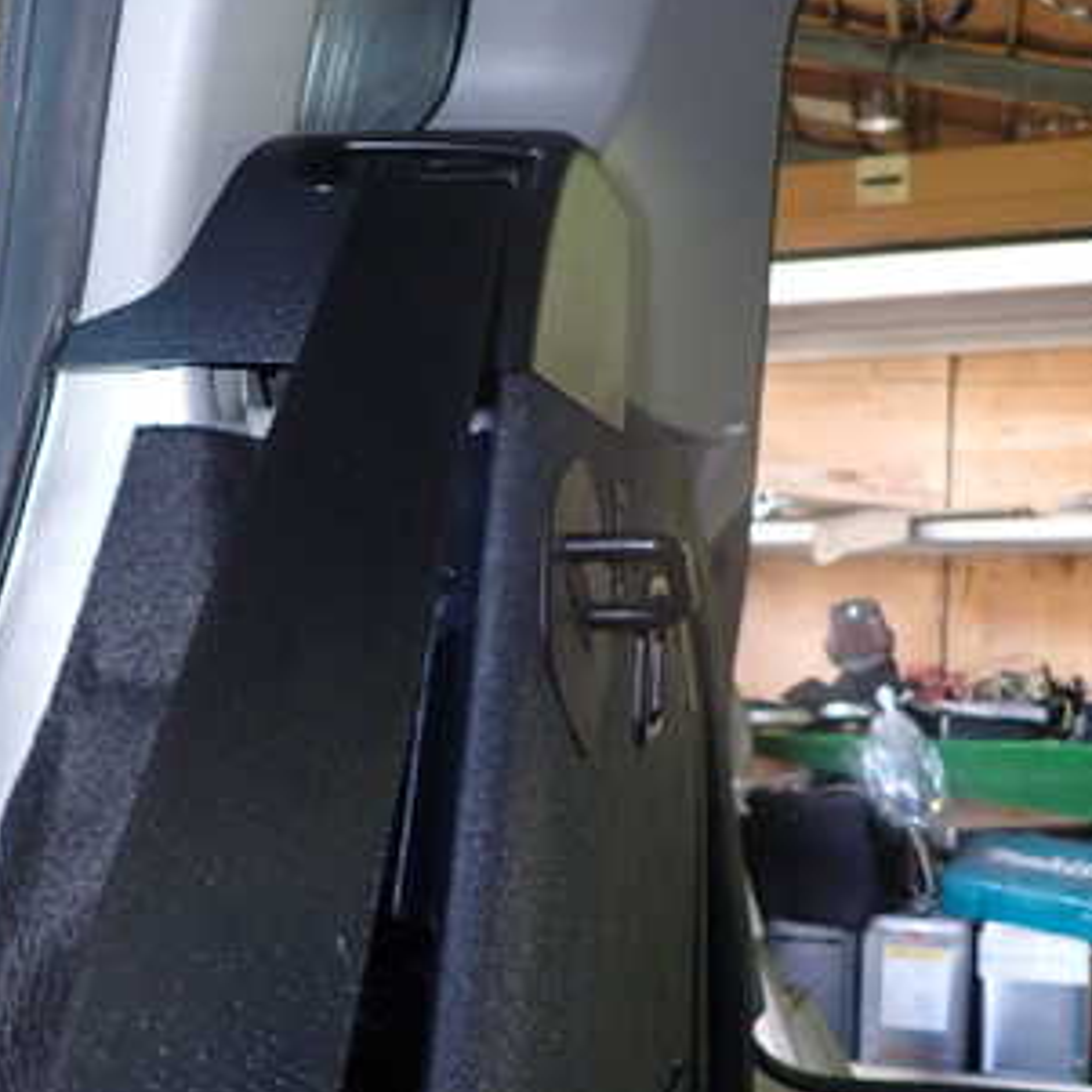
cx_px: 290
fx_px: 1570
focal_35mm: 44
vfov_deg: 38.0
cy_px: 715
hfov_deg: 37.5
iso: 200
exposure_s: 1/30
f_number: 2
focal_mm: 4.5
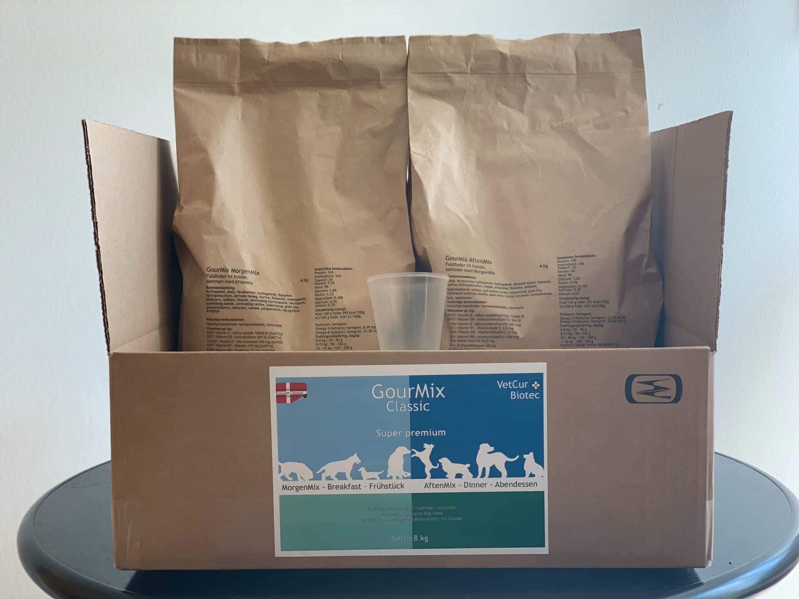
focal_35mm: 52
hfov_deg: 36.8
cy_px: 300
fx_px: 1200
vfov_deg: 28.0
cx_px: 400
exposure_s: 1/122
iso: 50
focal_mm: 6
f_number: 2.4
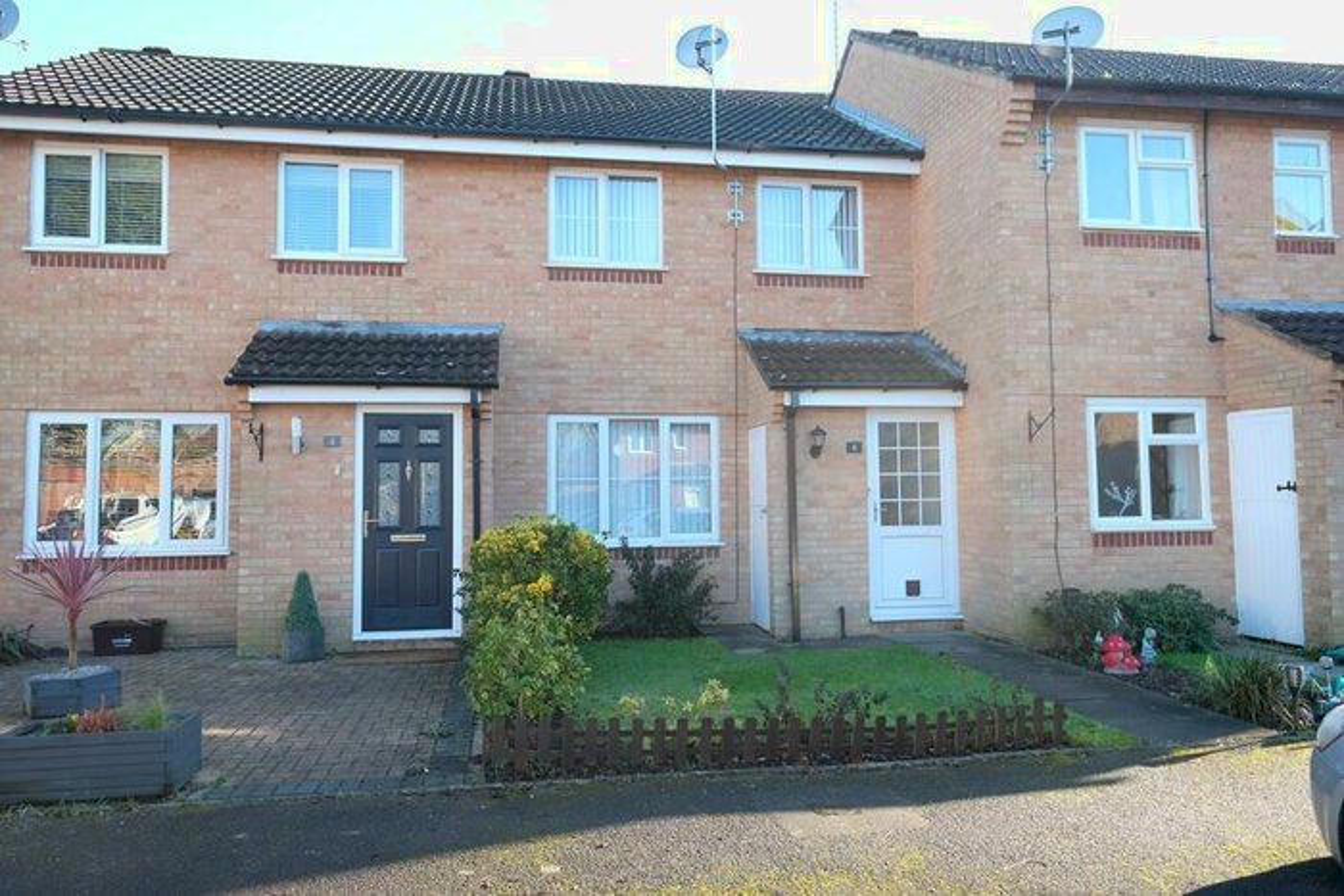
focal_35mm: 25
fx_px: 933
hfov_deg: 71.5
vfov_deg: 51.3
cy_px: 448
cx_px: 672
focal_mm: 16.6
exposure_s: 1/120
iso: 200
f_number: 4
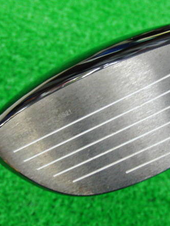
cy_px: 105
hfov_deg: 26.4
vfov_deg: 35.5
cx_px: 140
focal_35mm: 54
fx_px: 354
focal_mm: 6.42
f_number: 3.6
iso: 400
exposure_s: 1/20
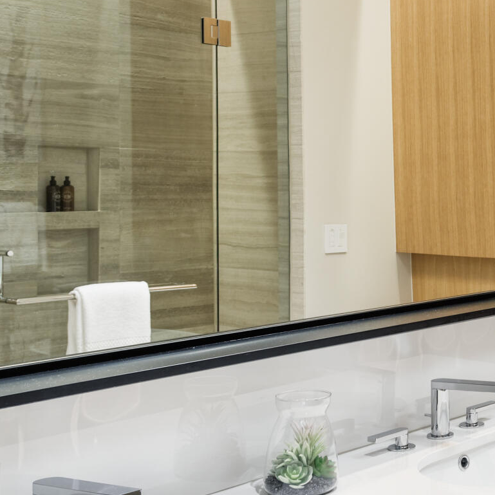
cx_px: 692
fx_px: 1019
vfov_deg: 27.2
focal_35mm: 63
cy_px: 191
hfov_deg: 23.2
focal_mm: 19
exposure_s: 1/13
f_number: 7.1
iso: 400
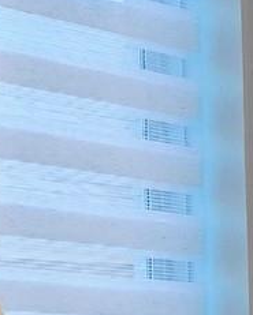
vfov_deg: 9.2
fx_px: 1861
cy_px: 599
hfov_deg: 7.8
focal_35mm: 199
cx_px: 111
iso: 64
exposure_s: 1/120
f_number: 1.7
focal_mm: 6.3
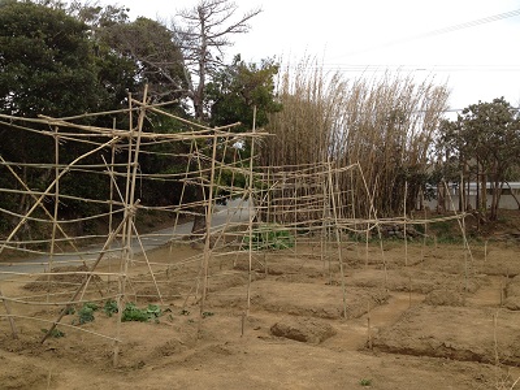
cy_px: 195
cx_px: 260
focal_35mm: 35
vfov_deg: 40.7
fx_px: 526
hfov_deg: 52.6
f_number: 2.4
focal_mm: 4.28
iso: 50
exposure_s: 1/521
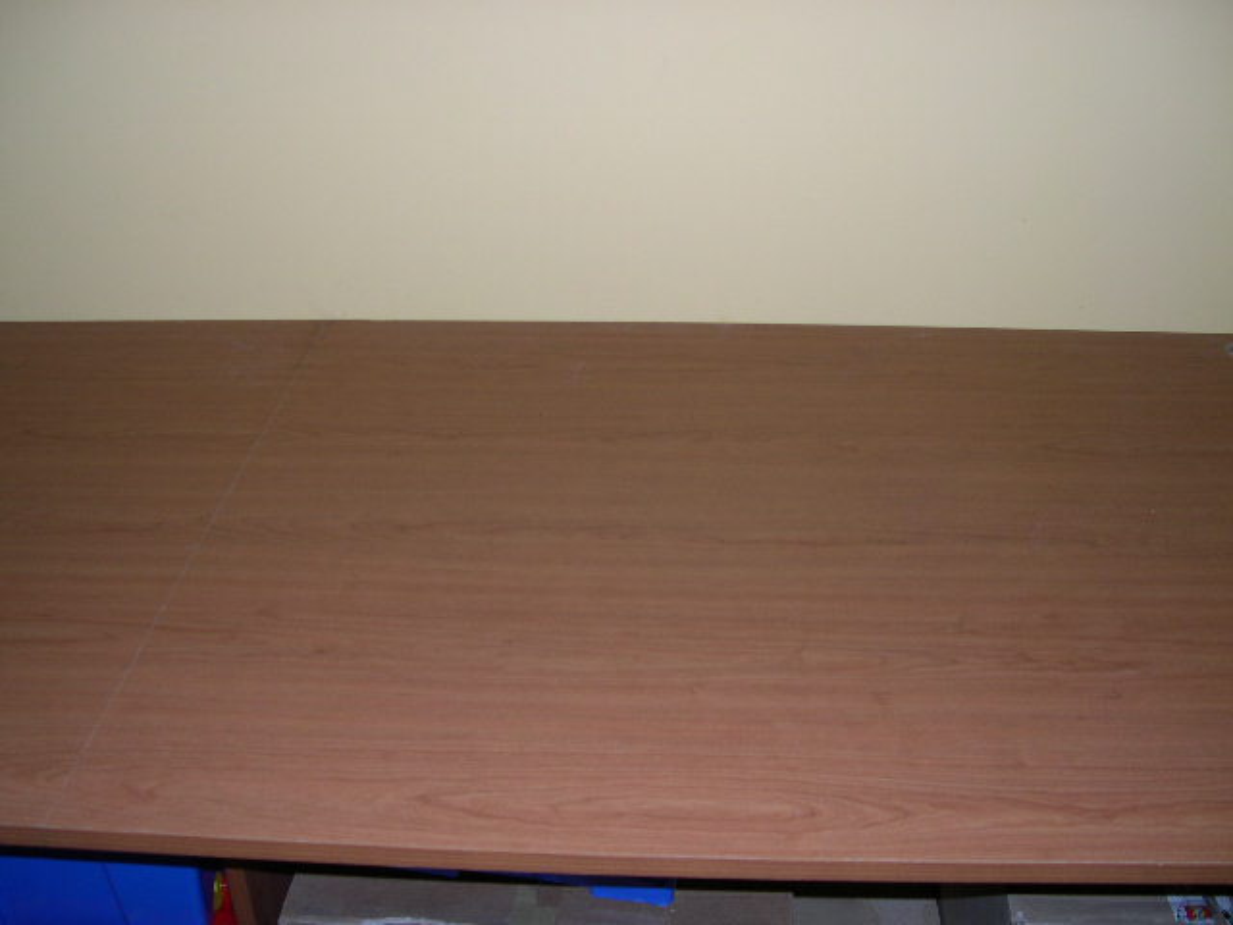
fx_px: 1354
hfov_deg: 49.0
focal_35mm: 38
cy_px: 462
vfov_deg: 37.7
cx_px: 616
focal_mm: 8
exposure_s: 1/60
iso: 100
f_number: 2.8
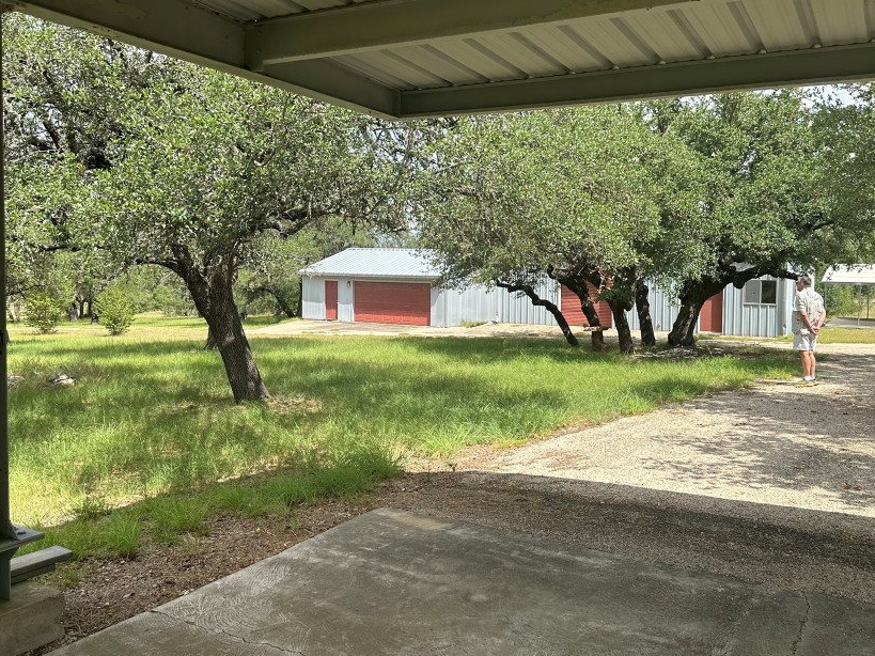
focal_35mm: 30
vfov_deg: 46.7
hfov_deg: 59.6
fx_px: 758
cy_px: 292
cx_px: 509
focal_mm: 6.86
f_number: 1.78
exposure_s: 1/2353
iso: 80
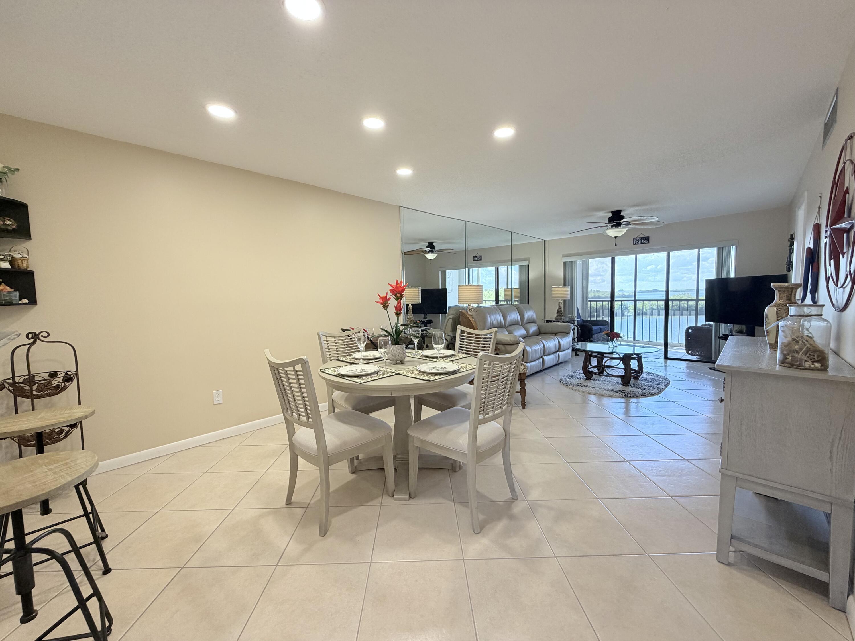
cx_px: 428
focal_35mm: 14
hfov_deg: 102.1
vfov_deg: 85.7
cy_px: 320
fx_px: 346
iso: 160
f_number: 2.2
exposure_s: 1/120
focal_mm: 2.22
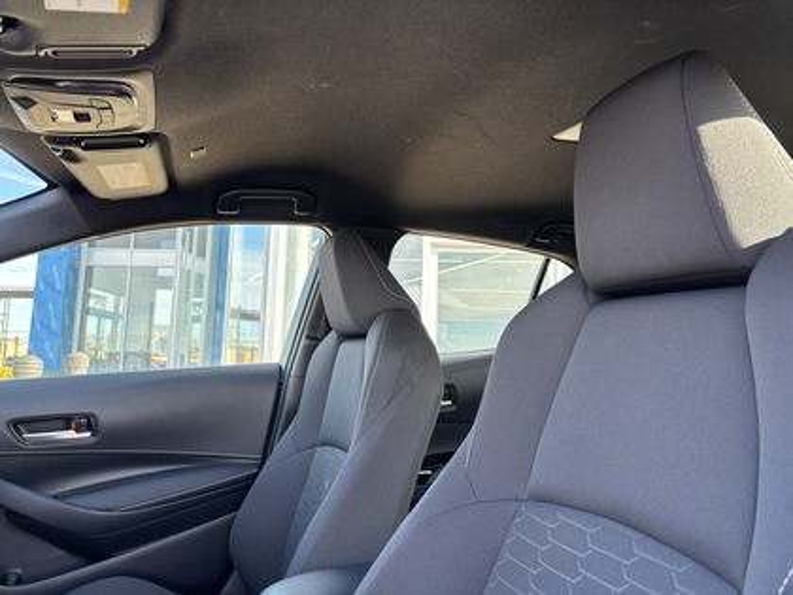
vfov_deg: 53.1
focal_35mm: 26
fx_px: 596
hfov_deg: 67.3
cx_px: 396
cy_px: 298
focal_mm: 5.96
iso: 50
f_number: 1.6
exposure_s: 1/177
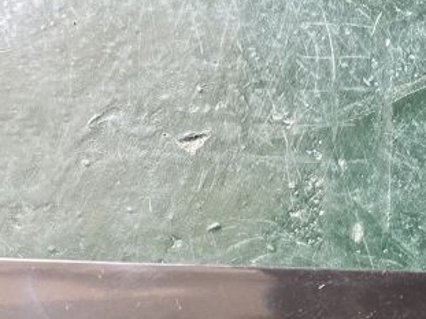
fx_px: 1021
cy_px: 492
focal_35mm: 83
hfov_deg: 23.4
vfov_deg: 16.1
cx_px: 129
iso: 160
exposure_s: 1/60
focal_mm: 5.7
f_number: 1.5
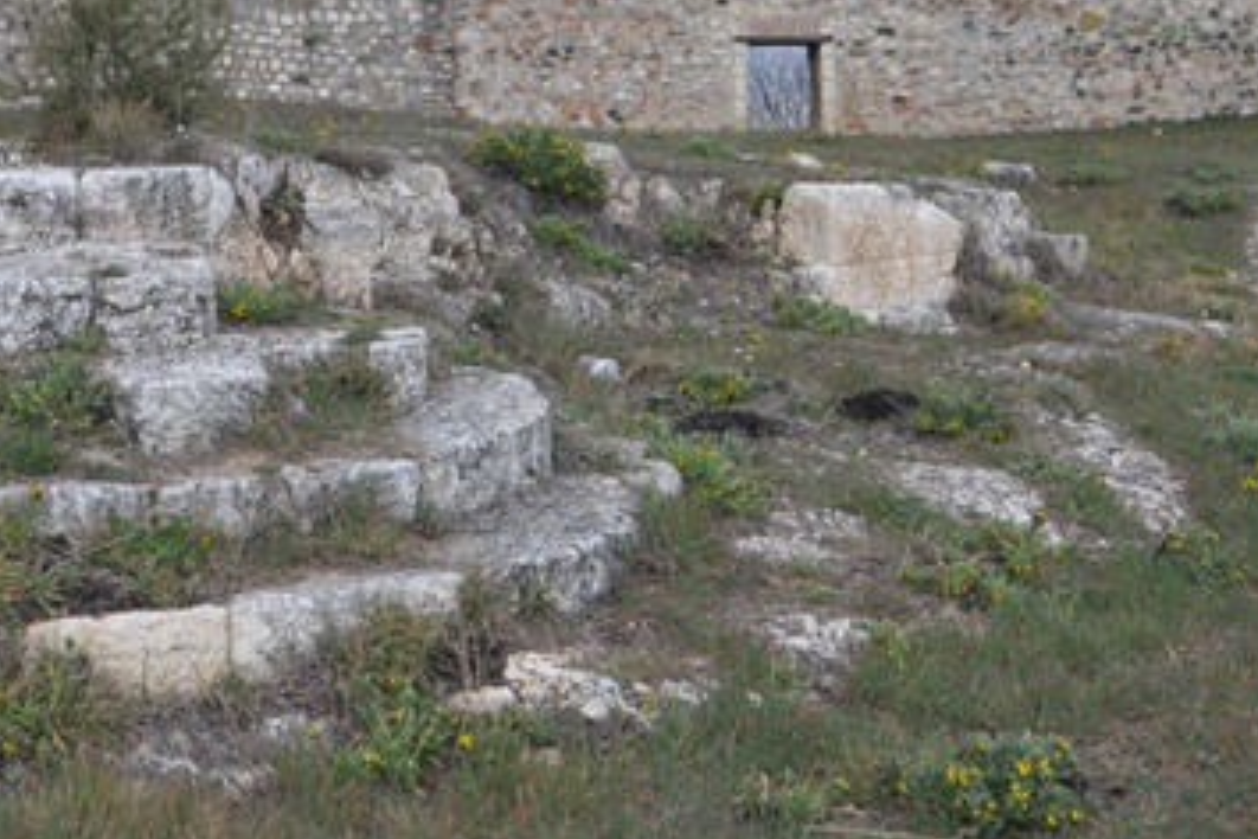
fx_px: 2131
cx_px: 394
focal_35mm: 61
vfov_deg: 21.6
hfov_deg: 32.5
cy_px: 30
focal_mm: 18
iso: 640
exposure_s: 1/640
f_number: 13
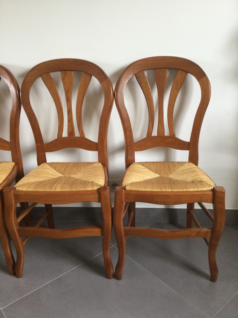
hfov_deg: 45.4
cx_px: 119
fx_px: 284
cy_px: 159
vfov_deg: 58.4
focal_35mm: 31
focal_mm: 3.3
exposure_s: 1/33
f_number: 2.4
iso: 100
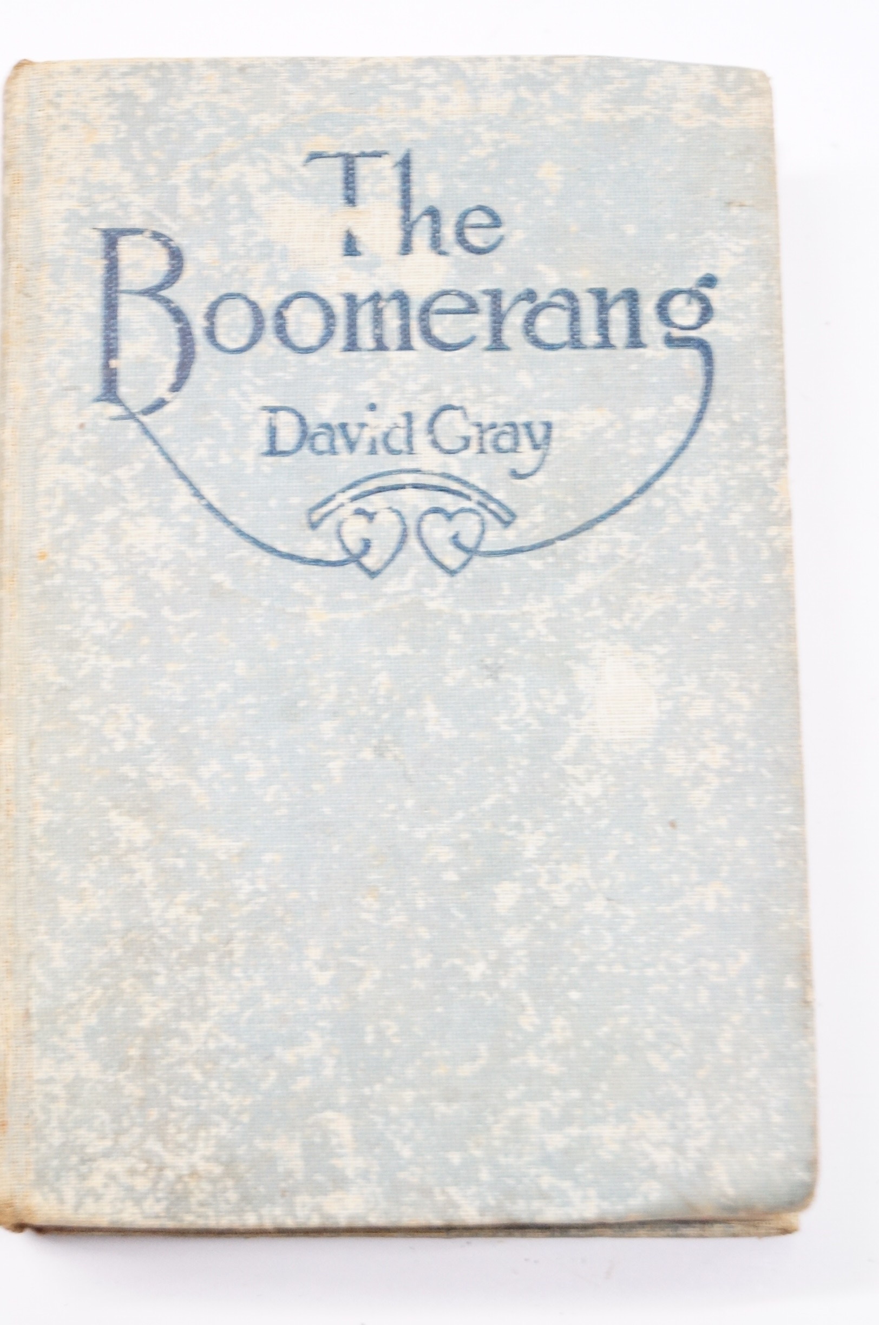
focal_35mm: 82
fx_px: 3032
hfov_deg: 16.5
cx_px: 440
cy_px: 662
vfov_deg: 24.7
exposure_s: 1/40
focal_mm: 55
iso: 3200
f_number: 5.6
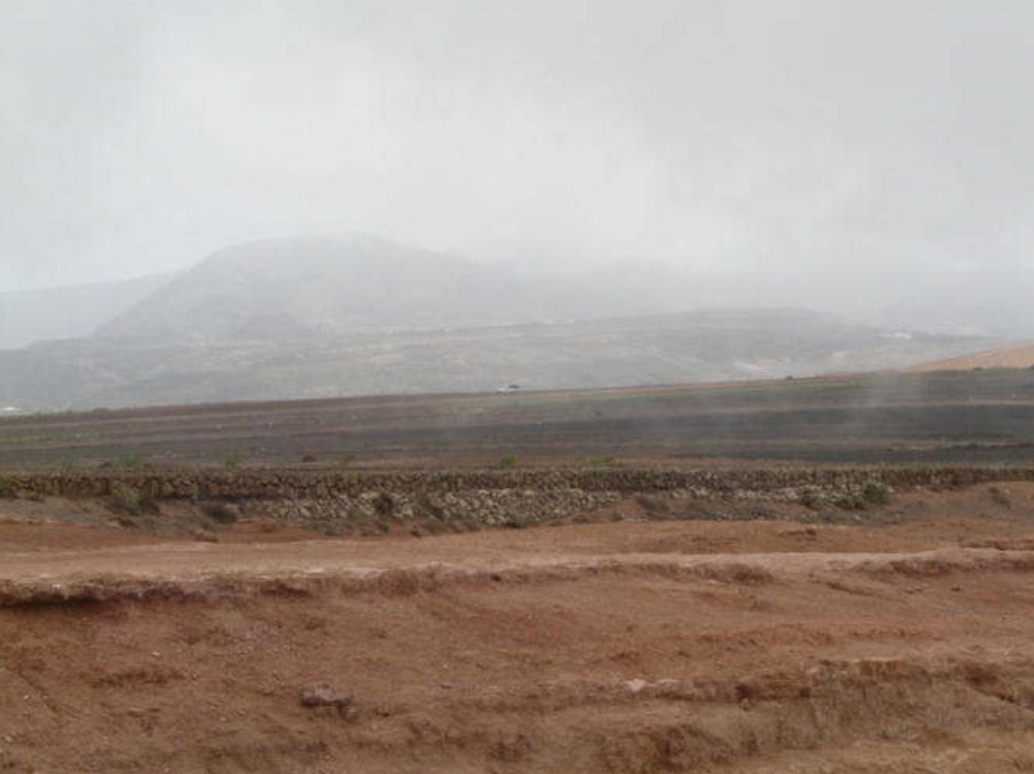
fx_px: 3135
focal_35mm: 105
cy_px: 388
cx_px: 520
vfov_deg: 14.1
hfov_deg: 18.7
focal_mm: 17
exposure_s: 1/320
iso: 100
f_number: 5.6
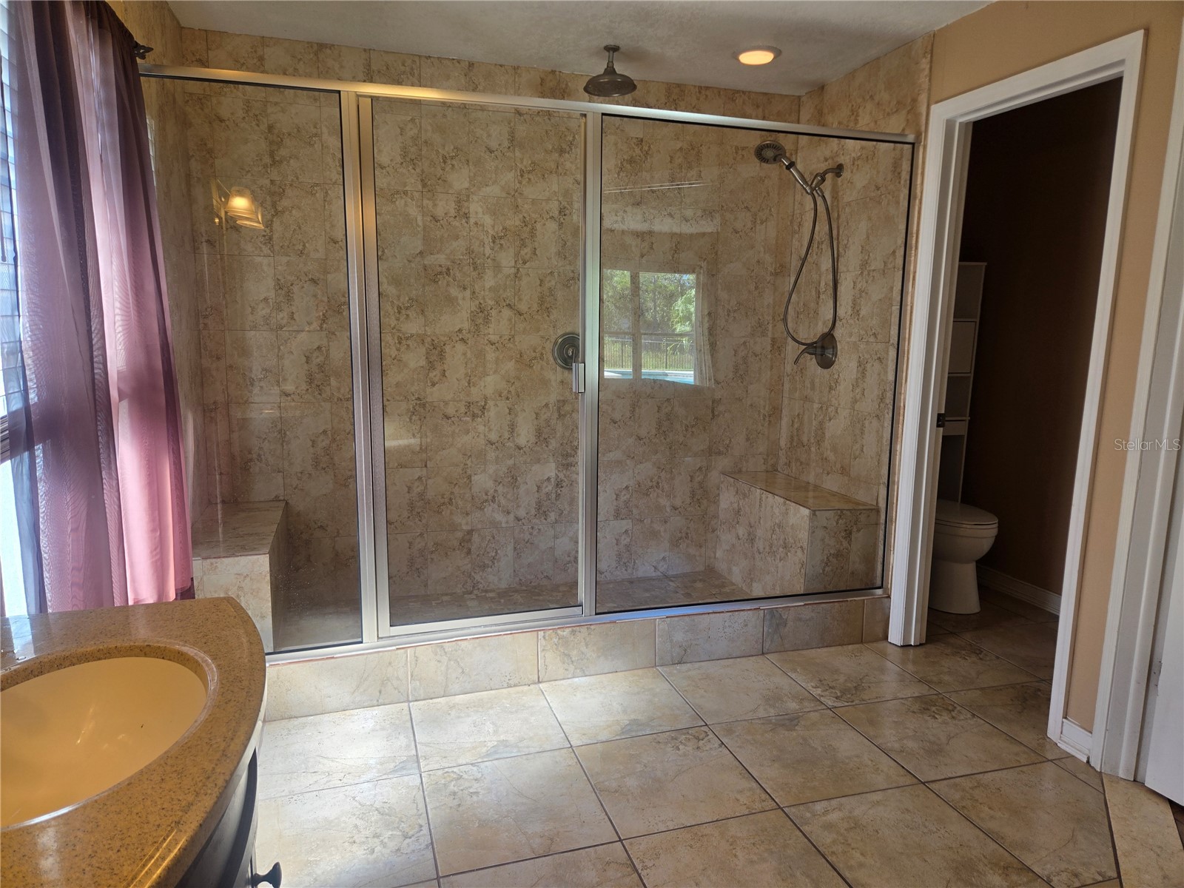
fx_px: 787
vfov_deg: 58.9
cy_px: 444
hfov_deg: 73.9
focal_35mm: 23
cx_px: 592
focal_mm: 5.4
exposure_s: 1/120
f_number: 1.8
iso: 40
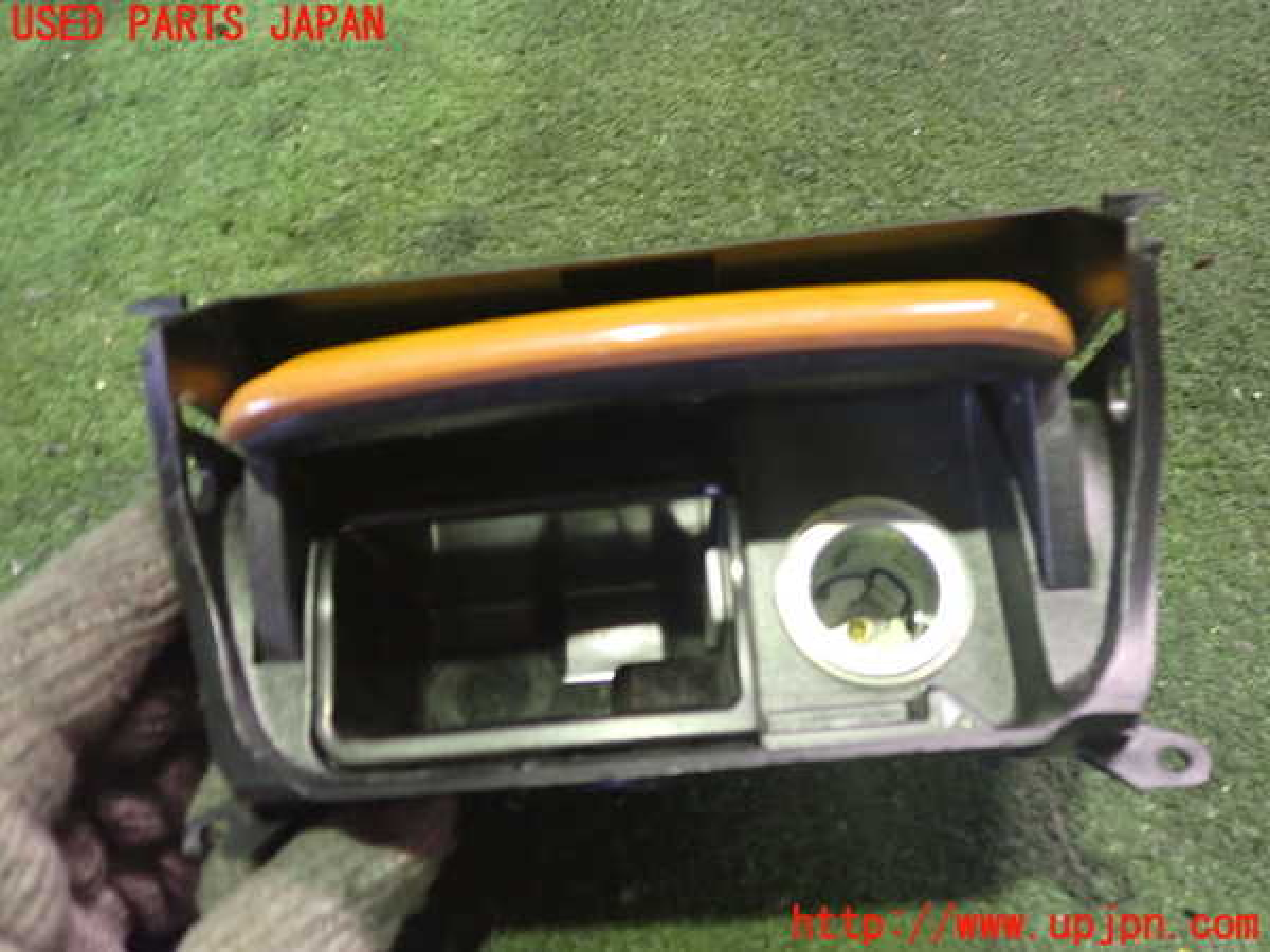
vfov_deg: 46.8
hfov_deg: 60.0
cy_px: 476
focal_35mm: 30
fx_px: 1101
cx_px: 635
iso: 800
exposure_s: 1/20
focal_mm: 5.4
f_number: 2.3
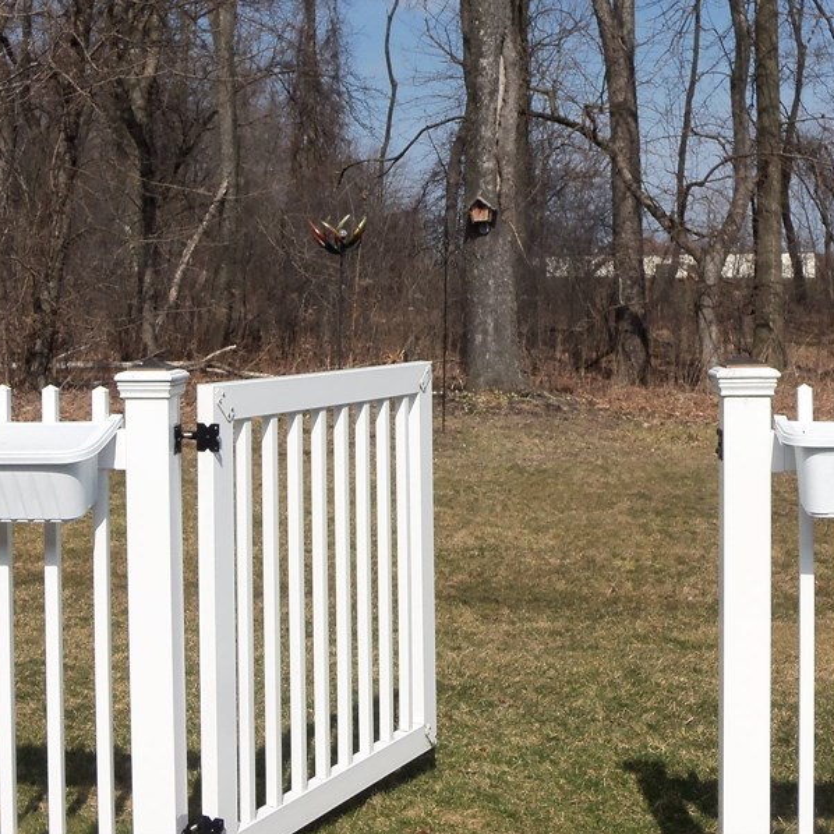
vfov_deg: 30.4
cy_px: 301
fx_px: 1526
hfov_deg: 30.6
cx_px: 434
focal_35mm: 56
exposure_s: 1/200
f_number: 9.2
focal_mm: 6.7
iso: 64
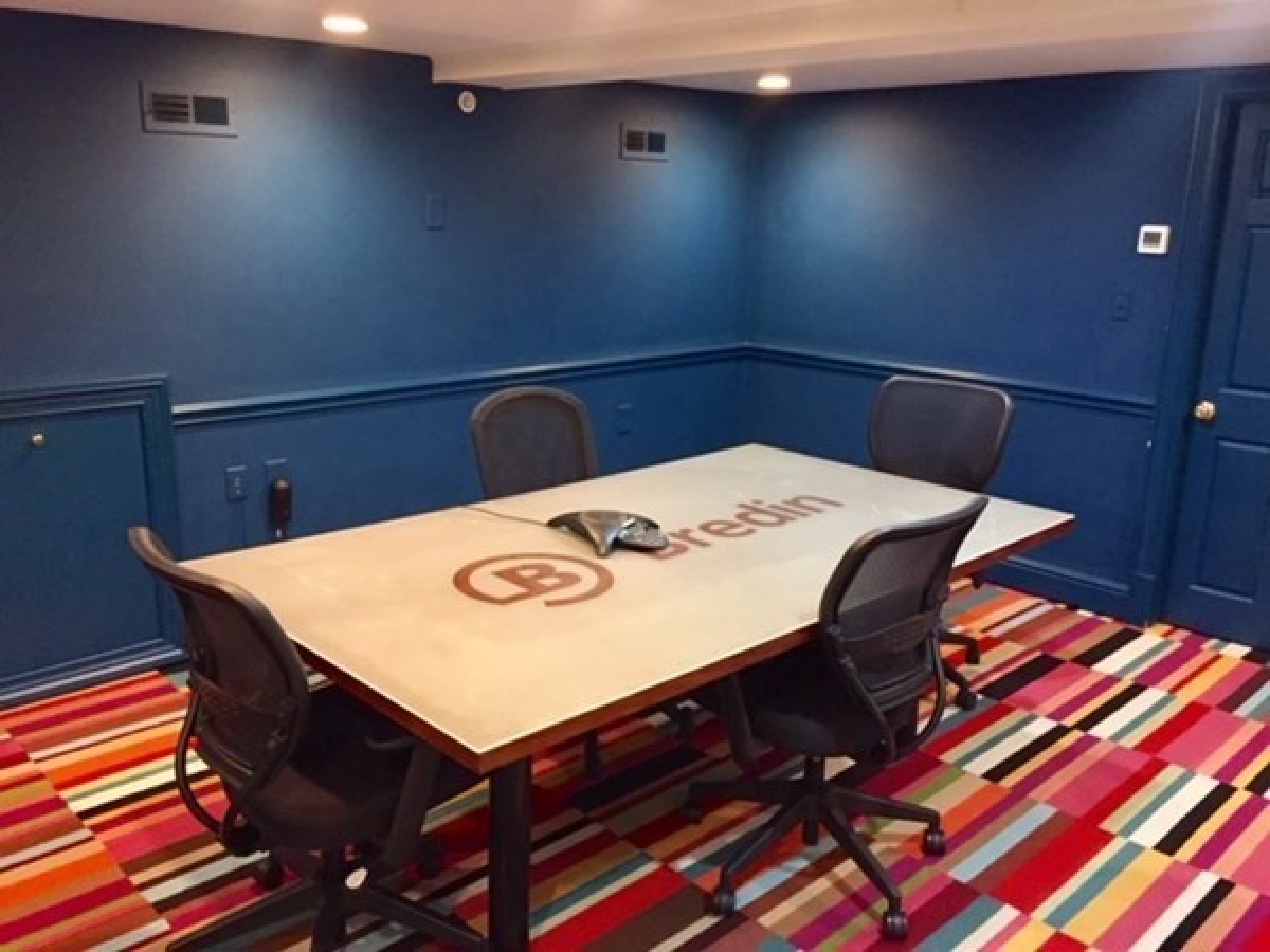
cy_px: 476
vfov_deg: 48.2
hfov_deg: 61.7
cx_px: 635
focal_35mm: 29
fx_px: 1064
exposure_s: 1/25
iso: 250
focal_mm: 4.15
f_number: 2.2
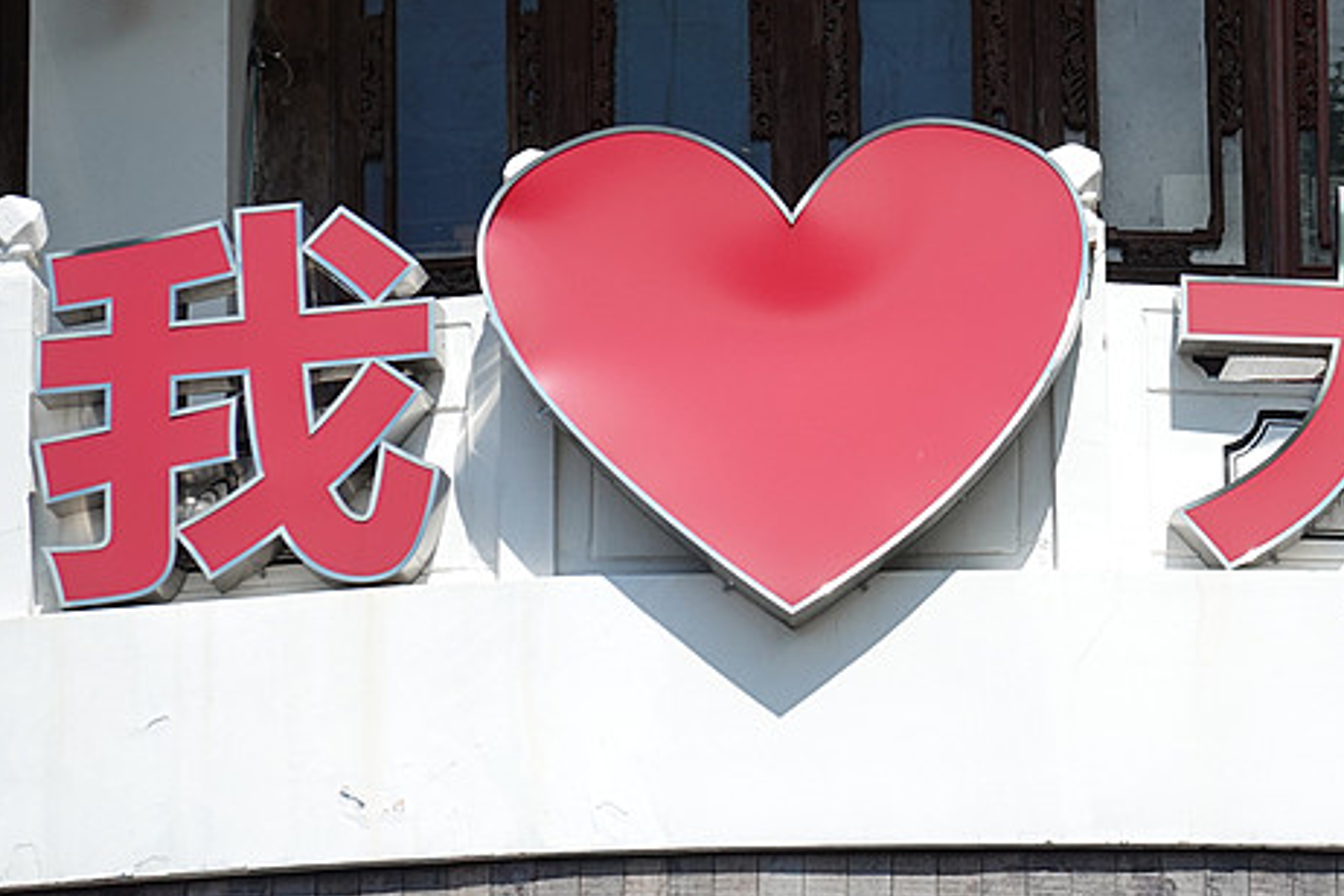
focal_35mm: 246
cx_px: 1079
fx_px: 9183
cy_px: 464
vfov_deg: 5.6
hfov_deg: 8.4
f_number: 4.5
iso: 125
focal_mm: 51.61
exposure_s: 1/800
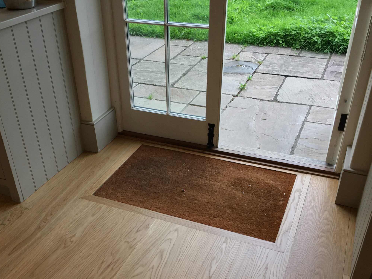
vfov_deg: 38.4
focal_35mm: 37
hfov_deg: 50.0
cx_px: 161
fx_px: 398
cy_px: 175
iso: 32
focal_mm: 4.15
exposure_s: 1/100
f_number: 2.2
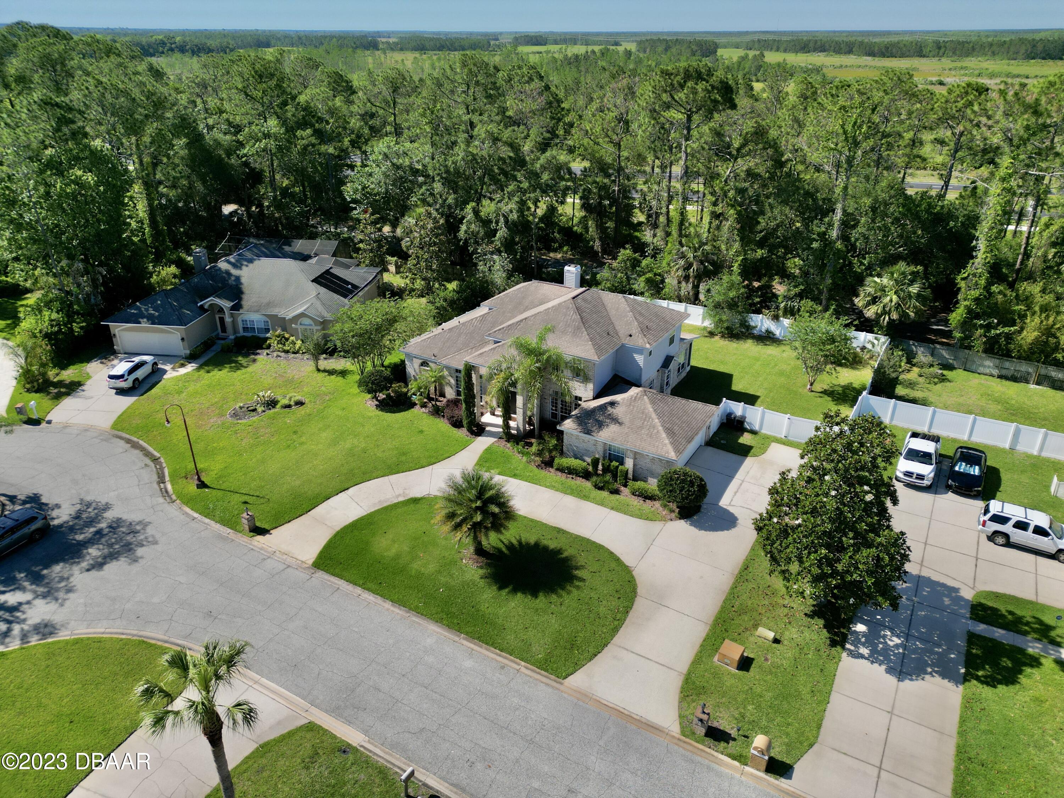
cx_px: 532
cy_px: 399
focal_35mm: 24
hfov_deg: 71.6
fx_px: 738
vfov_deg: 56.8
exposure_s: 1/4000
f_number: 1.7
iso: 110
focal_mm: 6.72
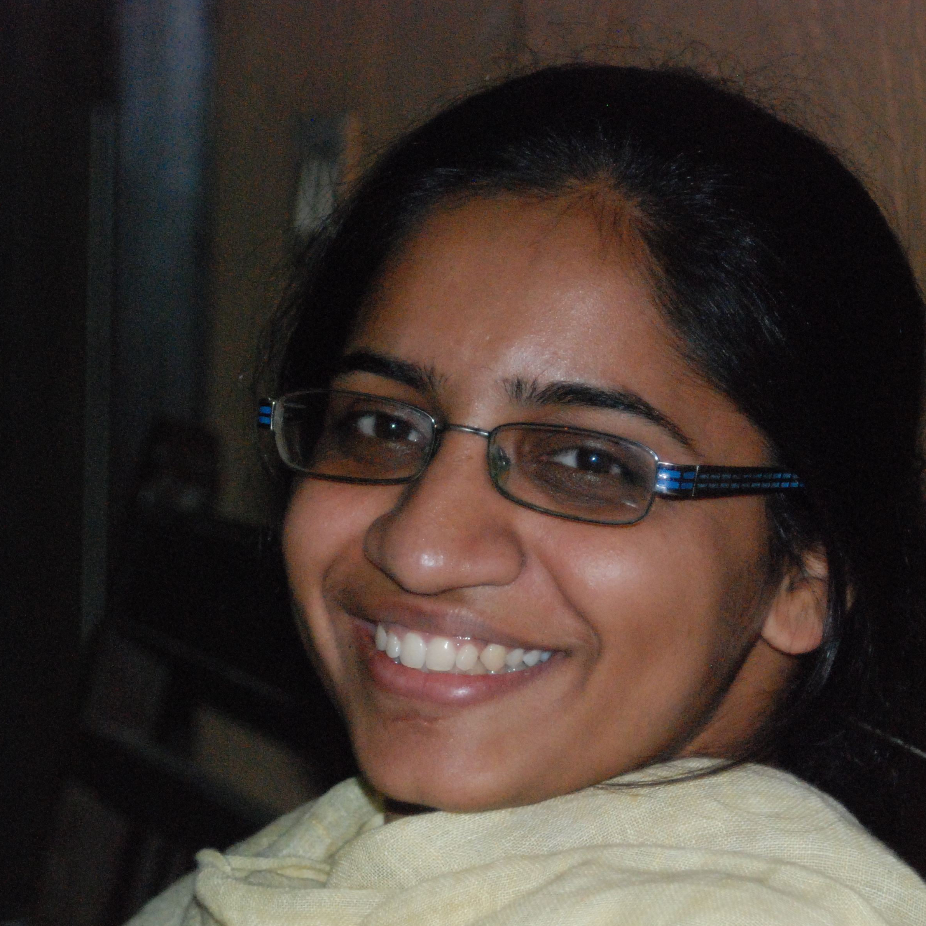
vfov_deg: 10.5
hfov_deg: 10.5
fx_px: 5024
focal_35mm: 166
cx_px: 346
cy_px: 494
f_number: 6.3
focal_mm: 80
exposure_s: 1/60
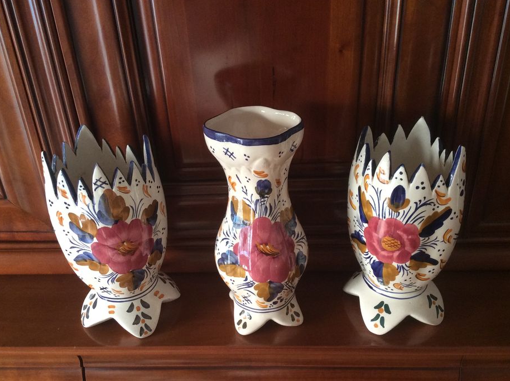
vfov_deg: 40.6
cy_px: 206
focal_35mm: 35
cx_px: 254
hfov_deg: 52.7
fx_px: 515
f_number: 2.4
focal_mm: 3.3
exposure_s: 1/25
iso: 125
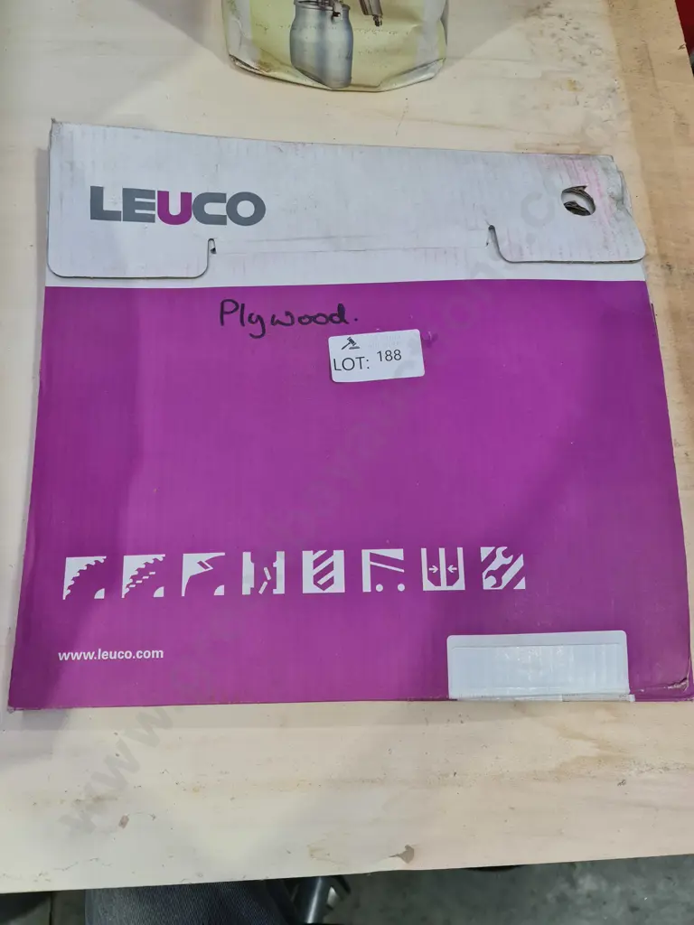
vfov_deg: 69.4
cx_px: 347
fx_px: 668
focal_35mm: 25
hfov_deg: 54.9
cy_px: 462
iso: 64
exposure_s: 1/100
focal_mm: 7
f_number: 1.8
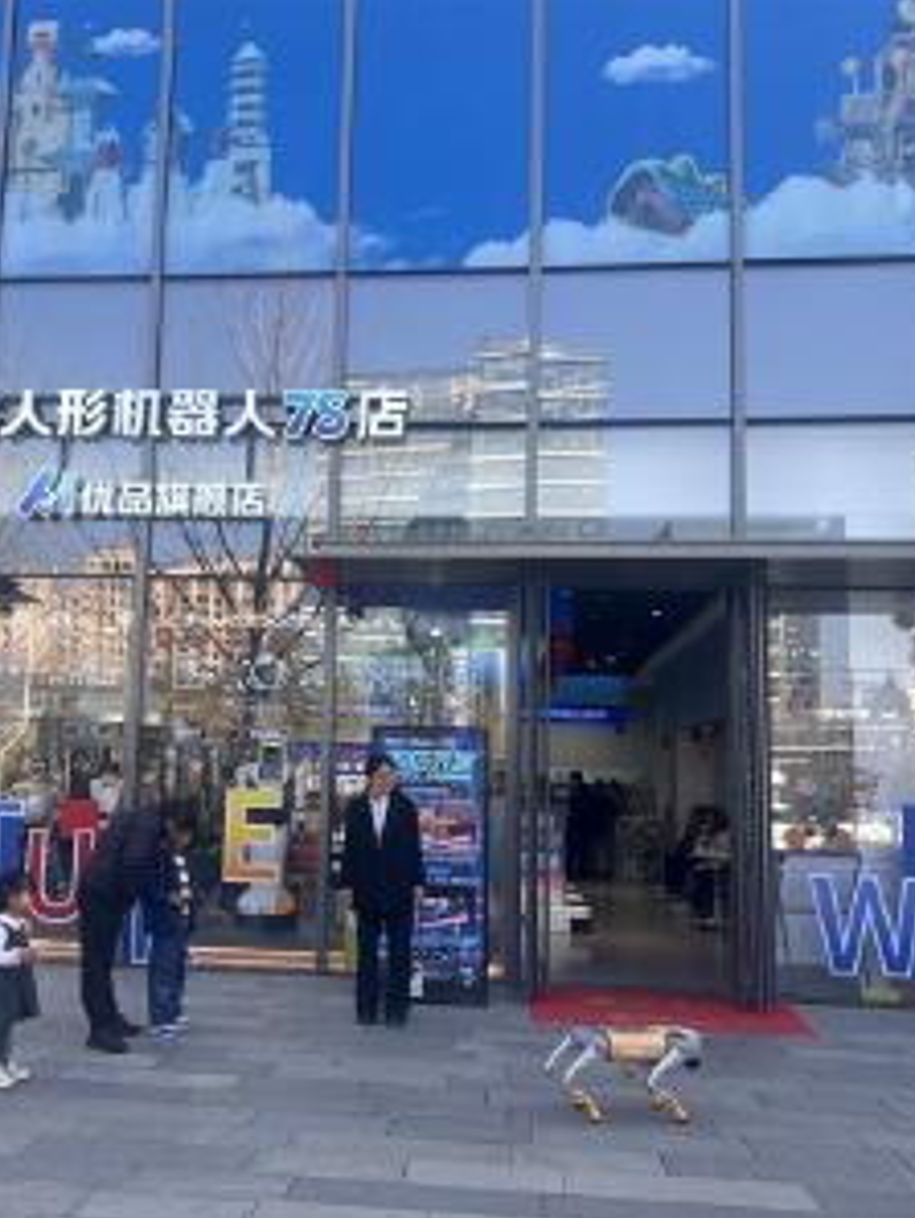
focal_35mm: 35
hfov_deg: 40.5
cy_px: 611
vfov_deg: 52.6
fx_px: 1233
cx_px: 353
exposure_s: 1/758
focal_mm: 5.7
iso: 50
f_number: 1.5
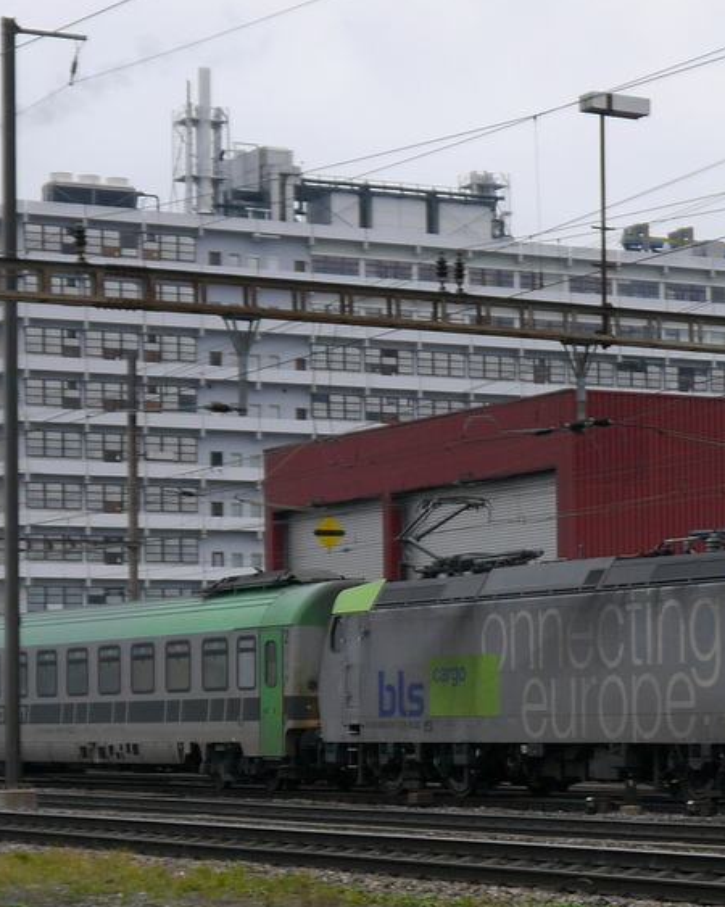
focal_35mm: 75
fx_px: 2013
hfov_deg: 20.3
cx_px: 546
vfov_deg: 25.3
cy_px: 563
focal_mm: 18
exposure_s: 1/100
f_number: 4.5
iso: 160
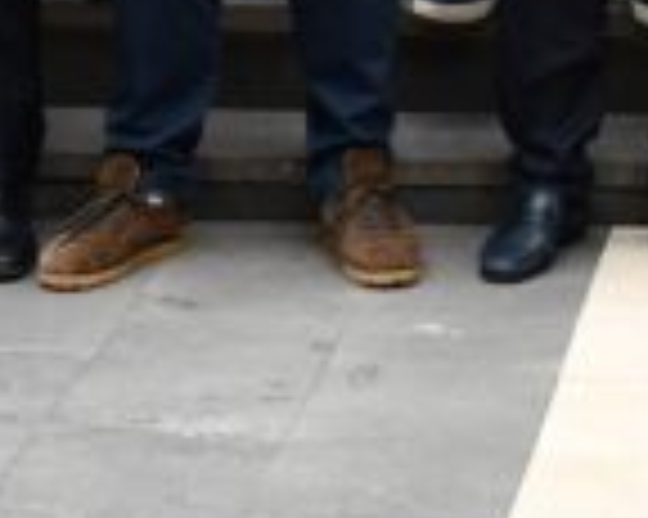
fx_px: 3833
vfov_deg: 7.1
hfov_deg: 9.5
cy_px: -910
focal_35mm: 200
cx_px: 882
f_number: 4.5
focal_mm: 20
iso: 400
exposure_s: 1/250
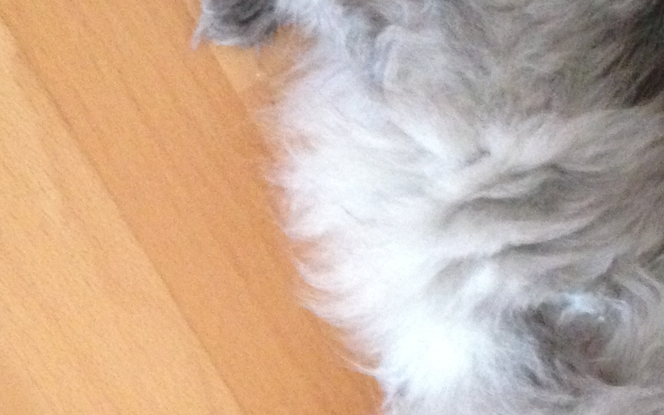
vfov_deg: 13.0
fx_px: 1828
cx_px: 354
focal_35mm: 101
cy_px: 241
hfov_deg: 20.6
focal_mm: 4.12
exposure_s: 1/15
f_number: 2.4
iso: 500
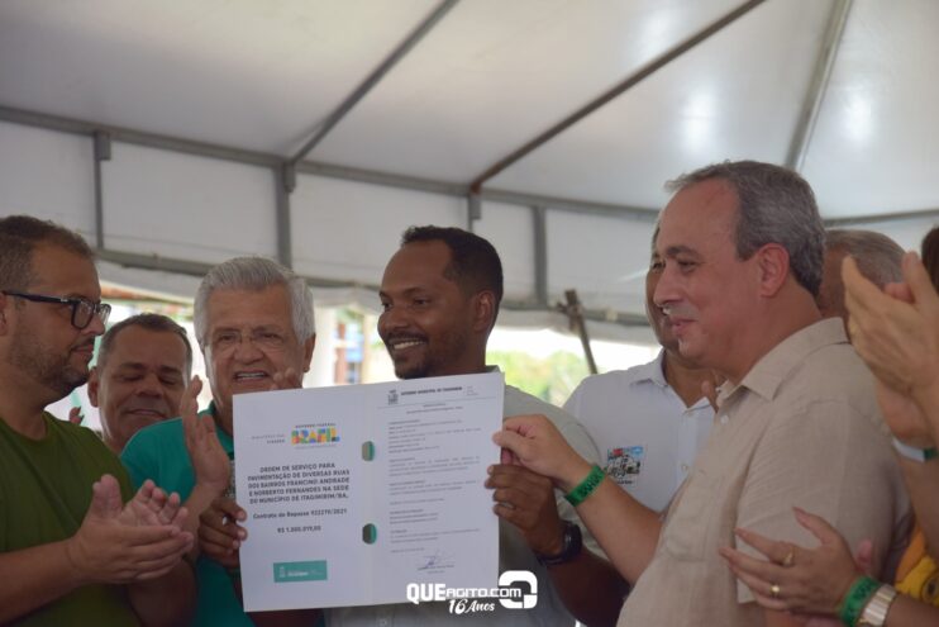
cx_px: 470
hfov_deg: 16.1
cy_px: 314
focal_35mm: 128
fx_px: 3326
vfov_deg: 10.8
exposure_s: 1/320
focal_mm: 85
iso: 400
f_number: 5.6
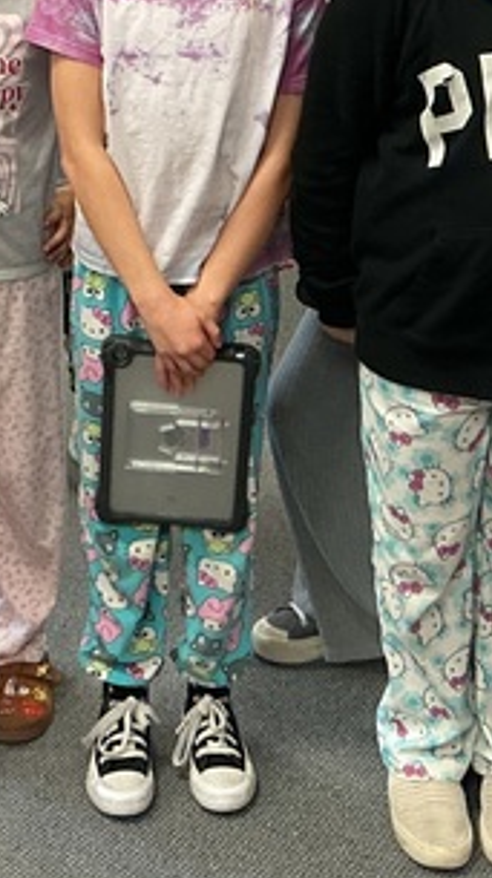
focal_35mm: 83
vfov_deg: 25.5
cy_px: 276
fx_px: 1930
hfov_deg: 14.5
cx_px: 193
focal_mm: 3
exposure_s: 1/60
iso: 125
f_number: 1.8
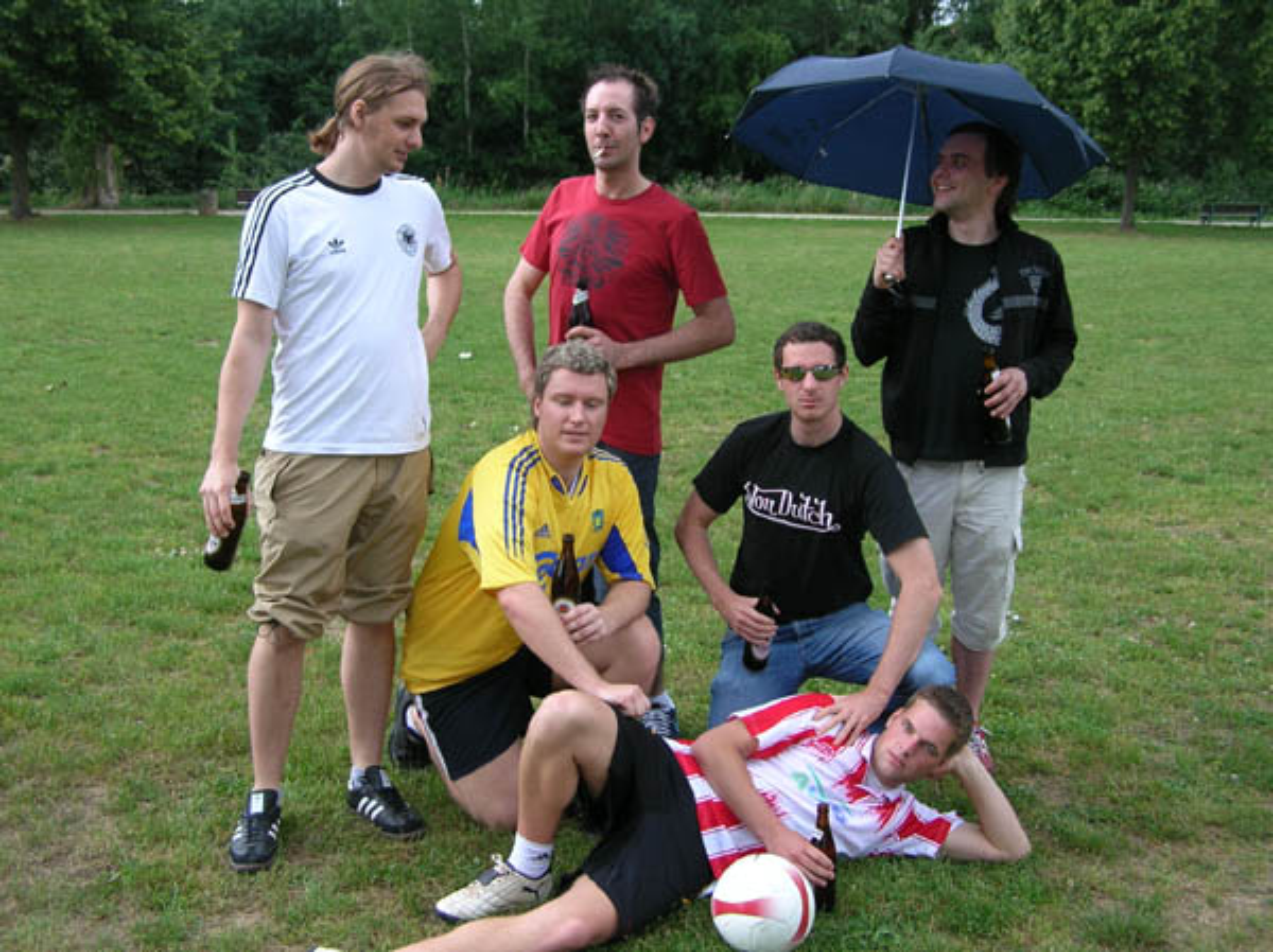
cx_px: 636
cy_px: 476
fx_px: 1727
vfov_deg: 30.8
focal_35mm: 47
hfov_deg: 40.5
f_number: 2.9
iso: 50
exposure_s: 1/82.4
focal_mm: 7.8
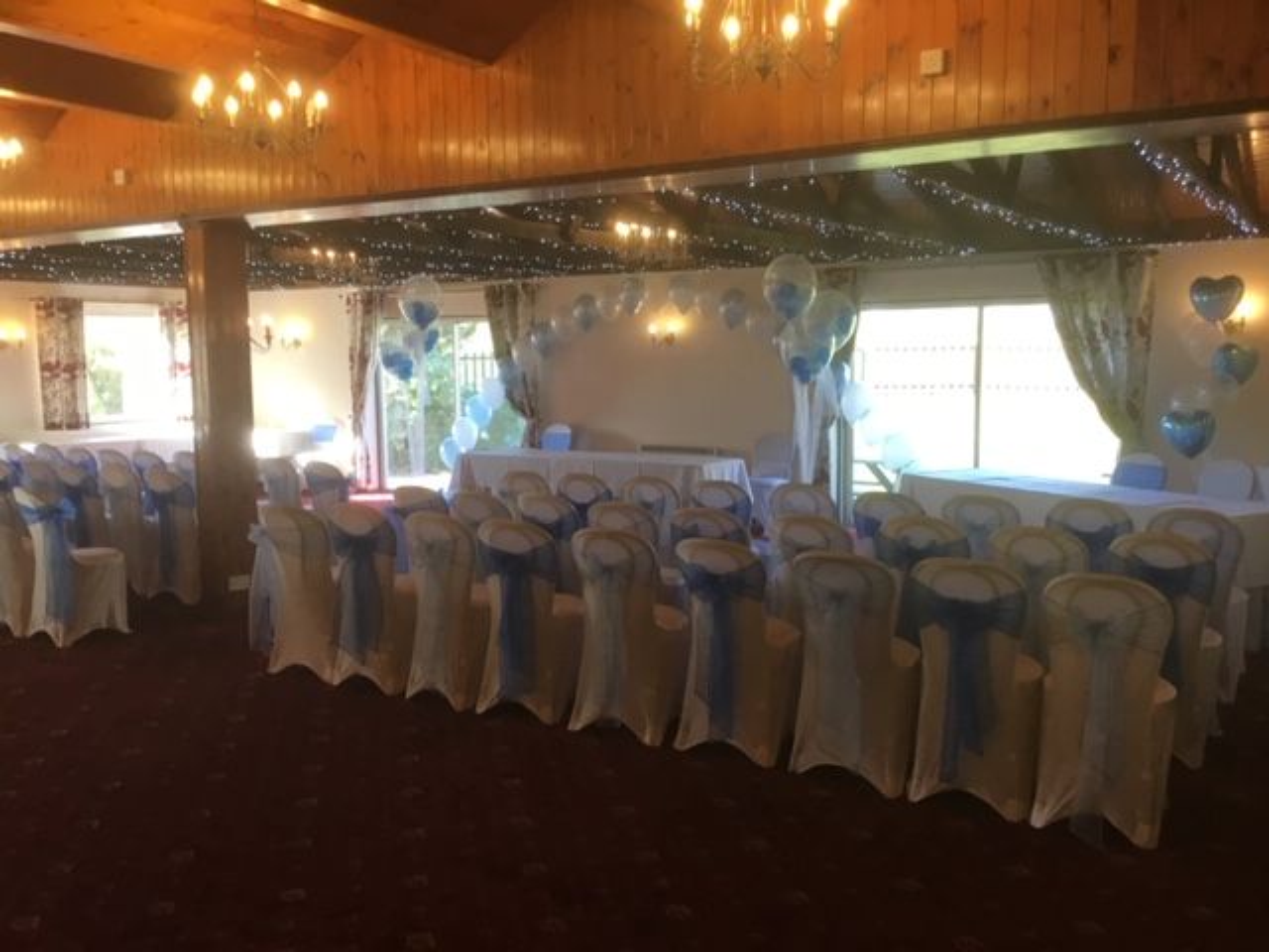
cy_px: 476
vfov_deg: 45.4
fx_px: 1136
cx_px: 634
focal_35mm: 31
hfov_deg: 58.4
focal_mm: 3.3
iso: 32
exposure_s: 1/33
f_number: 2.4
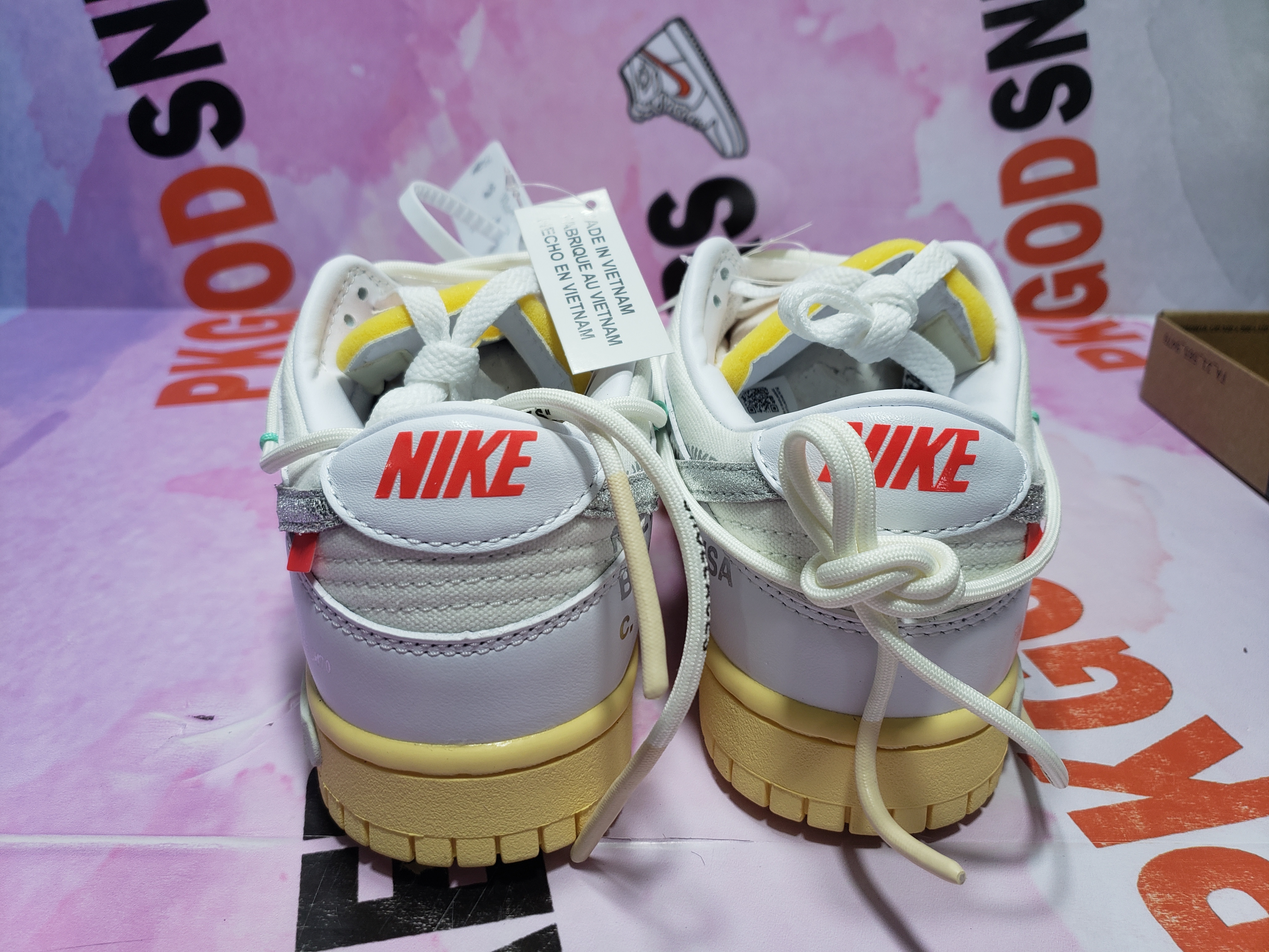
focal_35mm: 26
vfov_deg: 53.1
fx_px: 953
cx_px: 634
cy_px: 476
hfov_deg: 67.3
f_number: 1.5
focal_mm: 4.3
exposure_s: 1/100
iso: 50
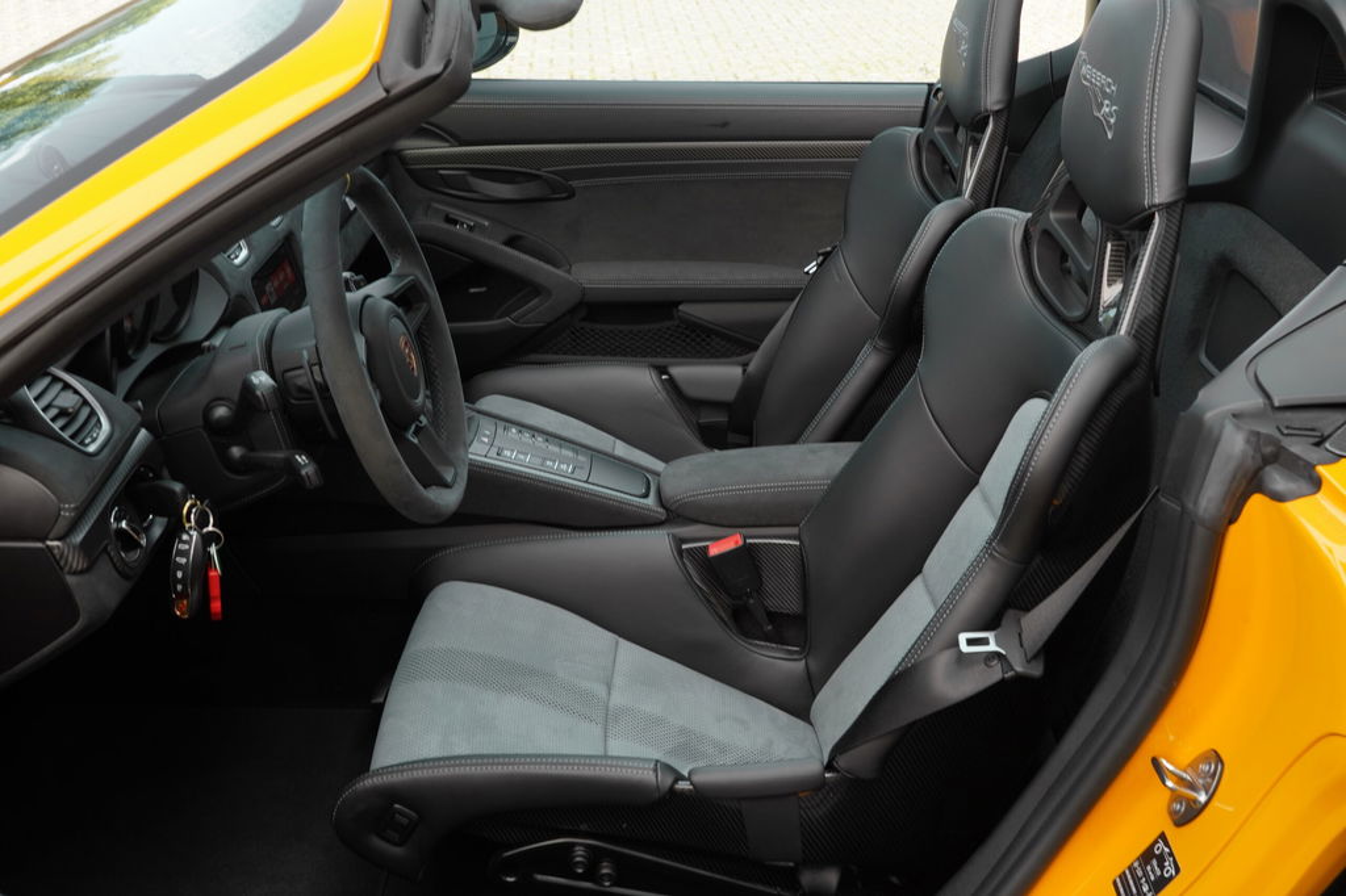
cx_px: 673
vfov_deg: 35.0
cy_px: 448
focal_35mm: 38
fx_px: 1420
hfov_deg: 50.7
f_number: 13
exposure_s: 1/40
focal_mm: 38
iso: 250
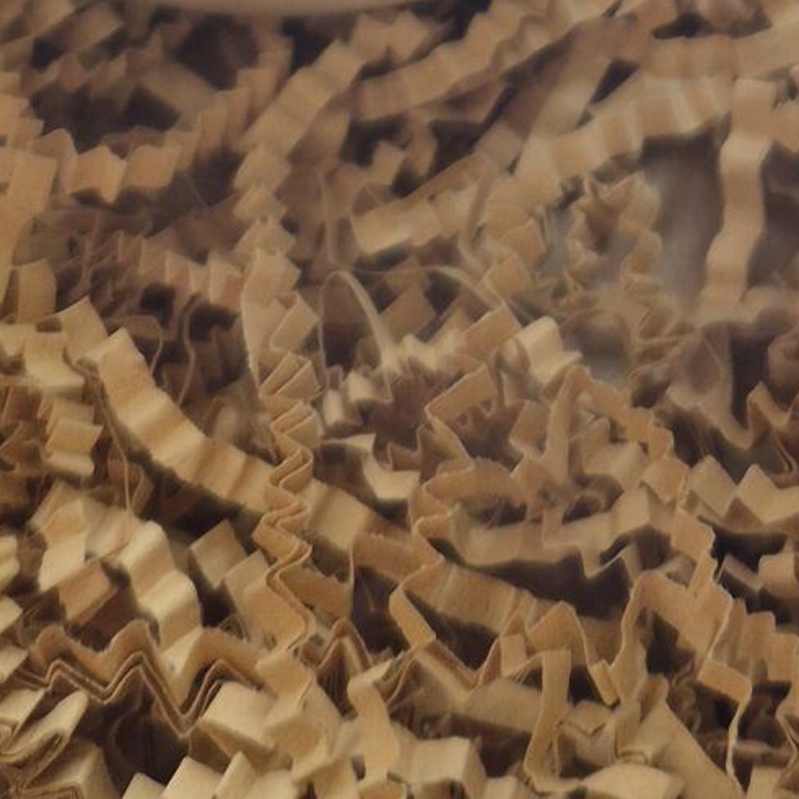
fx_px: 2768
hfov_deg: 16.1
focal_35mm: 106
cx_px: 809
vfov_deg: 14.2
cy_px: -709
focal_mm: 5.4
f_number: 1.8
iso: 25
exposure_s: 1/283
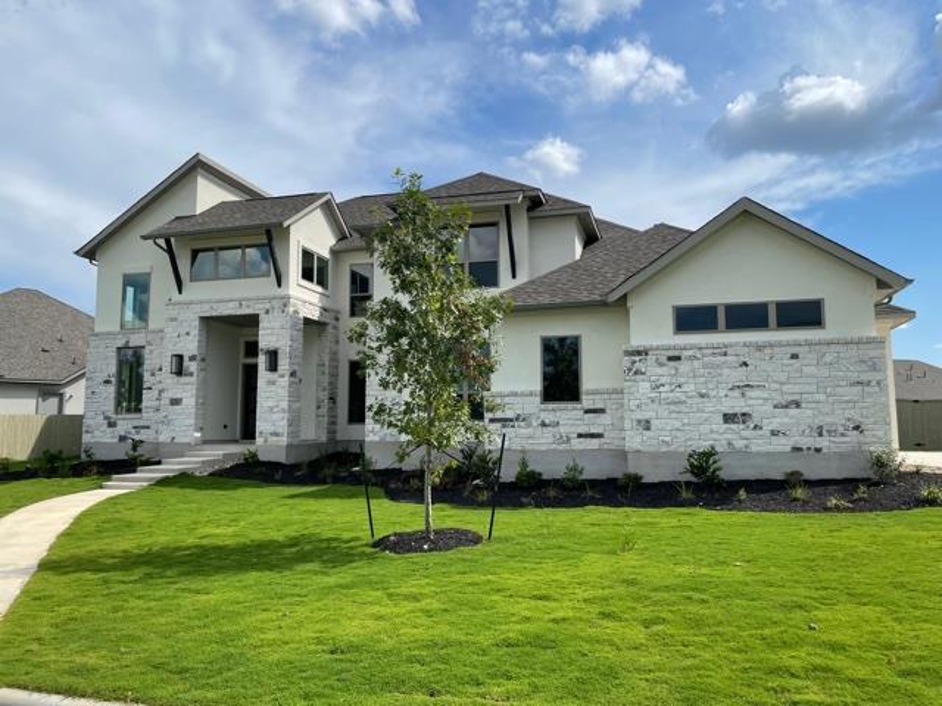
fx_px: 708
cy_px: 353
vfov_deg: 53.1
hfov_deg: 67.3
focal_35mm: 26
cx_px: 471
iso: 32
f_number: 1.6
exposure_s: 1/4292
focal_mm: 4.2
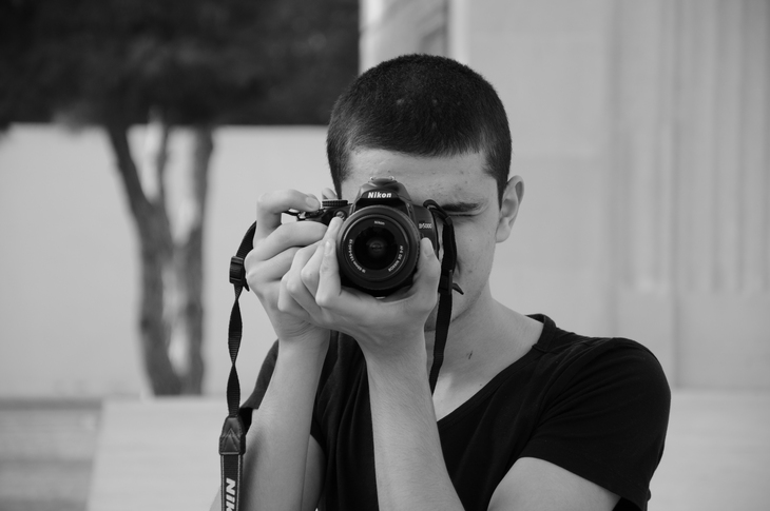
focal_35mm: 158
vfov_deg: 8.7
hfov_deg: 13.1
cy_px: 256
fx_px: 3365
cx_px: 385
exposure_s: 1/100
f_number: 5.6
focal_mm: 105
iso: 200
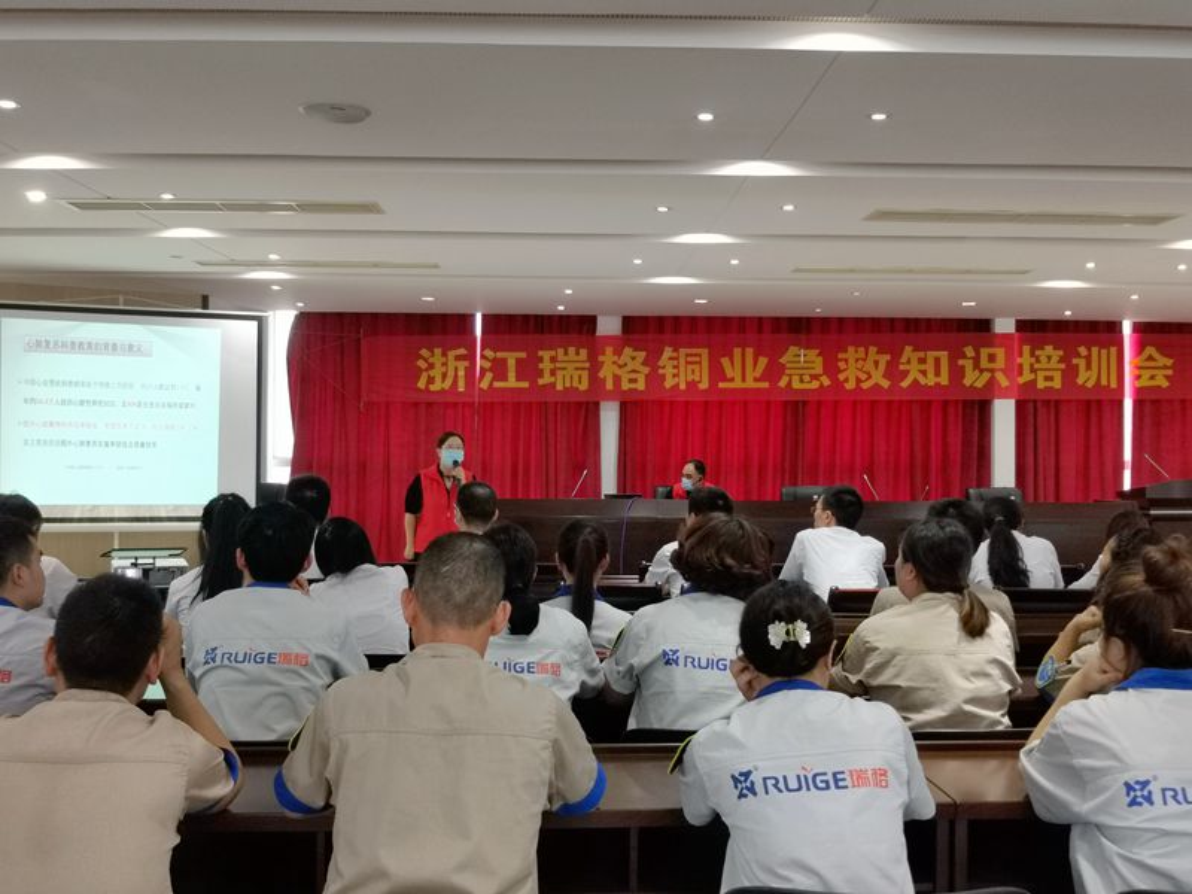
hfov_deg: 51.4
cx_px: 596
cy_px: 447
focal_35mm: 36
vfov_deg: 39.7
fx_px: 1240
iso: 320
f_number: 1.4
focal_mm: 4.66
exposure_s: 1/100
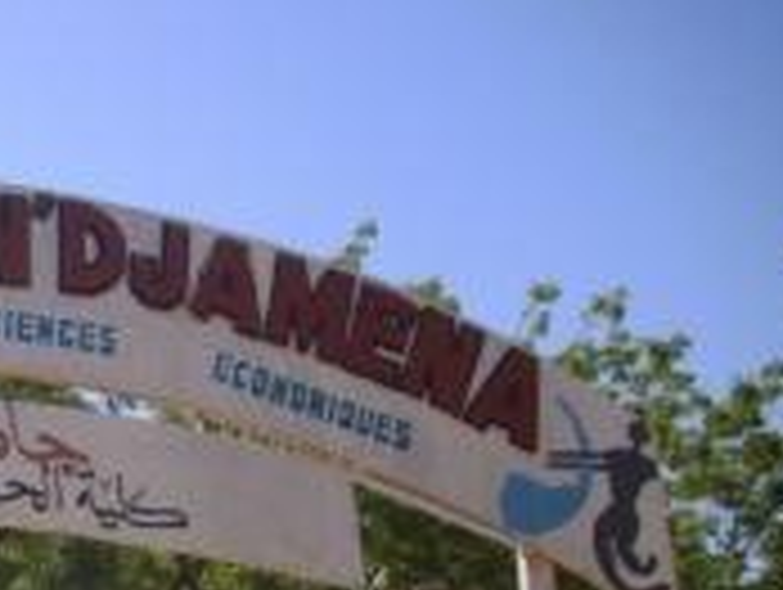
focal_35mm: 95
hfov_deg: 19.3
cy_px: 671
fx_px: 2152
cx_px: -194
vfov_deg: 15.2
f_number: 5.6
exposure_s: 1/419
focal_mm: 6.2
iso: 50
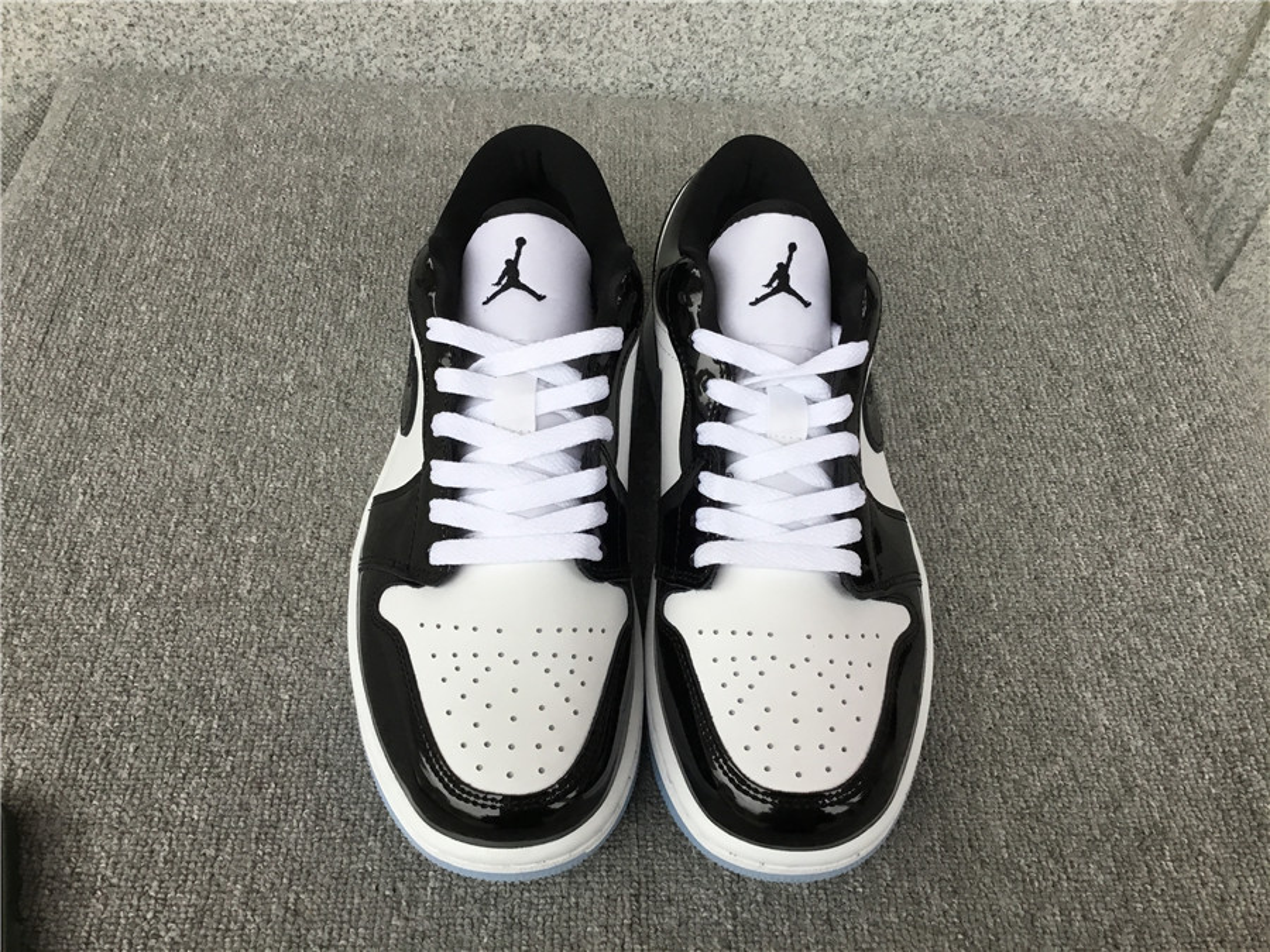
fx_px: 1137
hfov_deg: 58.4
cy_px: 476
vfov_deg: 45.4
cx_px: 635
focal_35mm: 31
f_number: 2.4
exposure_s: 1/30
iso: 25
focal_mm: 3.3
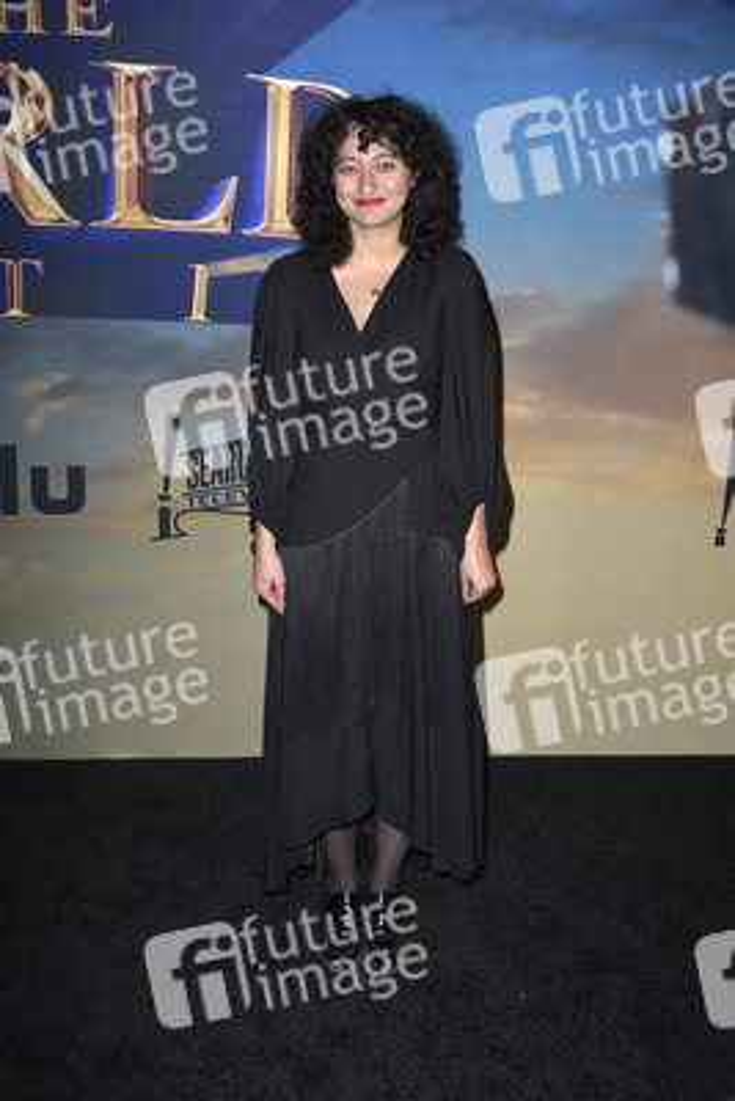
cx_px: 368
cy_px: 550
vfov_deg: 50.7
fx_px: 1163
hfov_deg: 35.1
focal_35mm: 38
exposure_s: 1/250
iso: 320
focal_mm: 38
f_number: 6.3
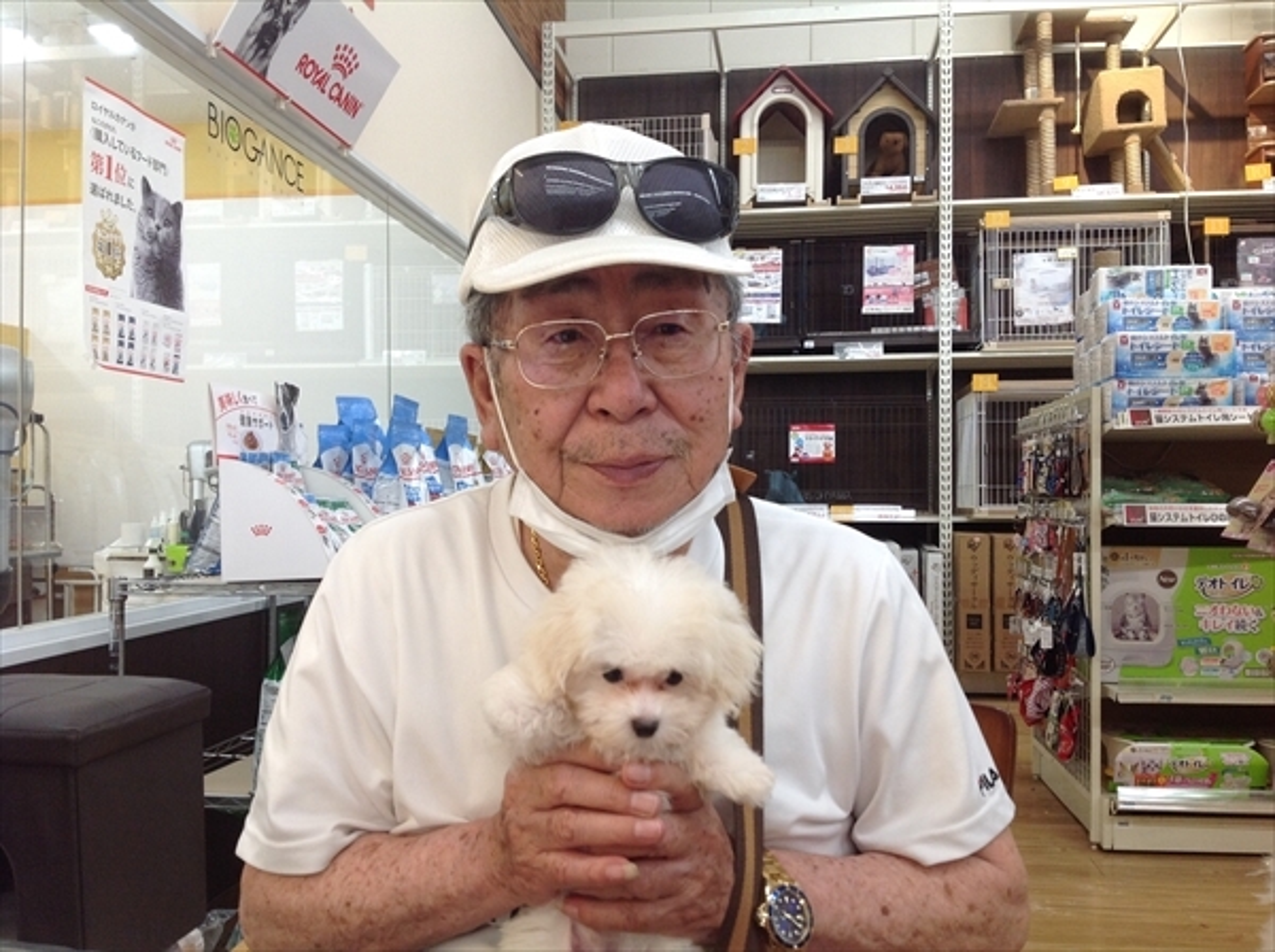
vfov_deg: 40.6
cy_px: 476
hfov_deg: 52.7
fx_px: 1287
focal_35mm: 35
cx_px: 638
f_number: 2.4
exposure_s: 1/40
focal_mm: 4.28
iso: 64
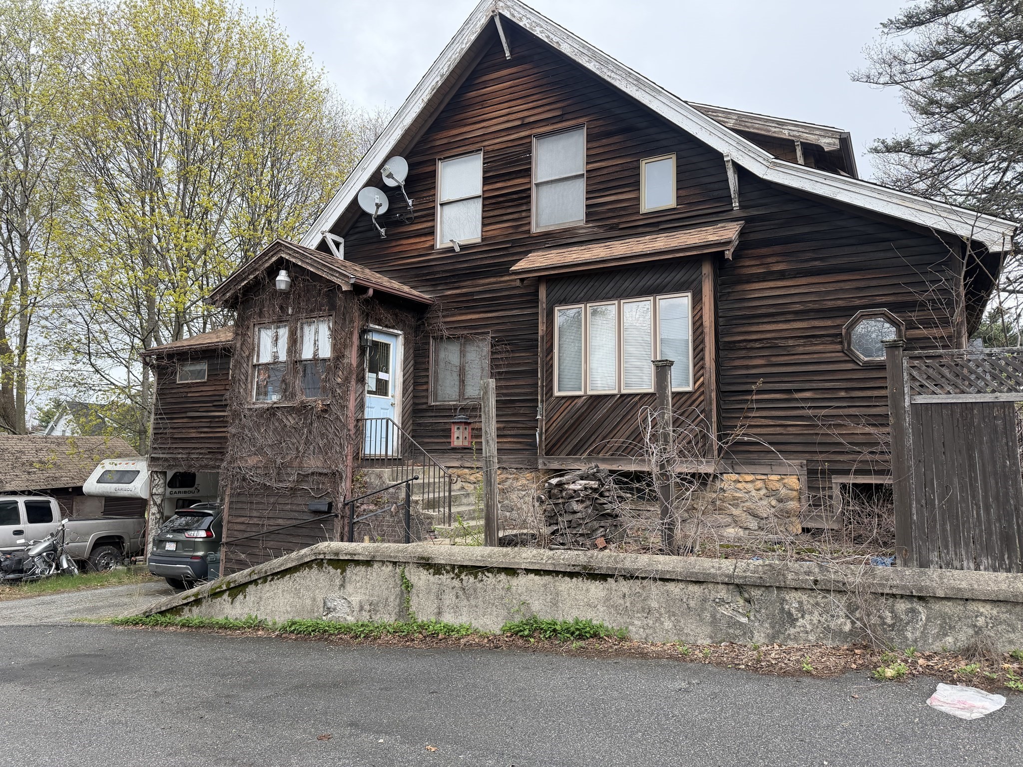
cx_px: 512
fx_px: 709
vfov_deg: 56.8
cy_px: 384
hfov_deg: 71.6
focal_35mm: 24
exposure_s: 1/840
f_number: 1.78
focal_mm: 6.76
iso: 100
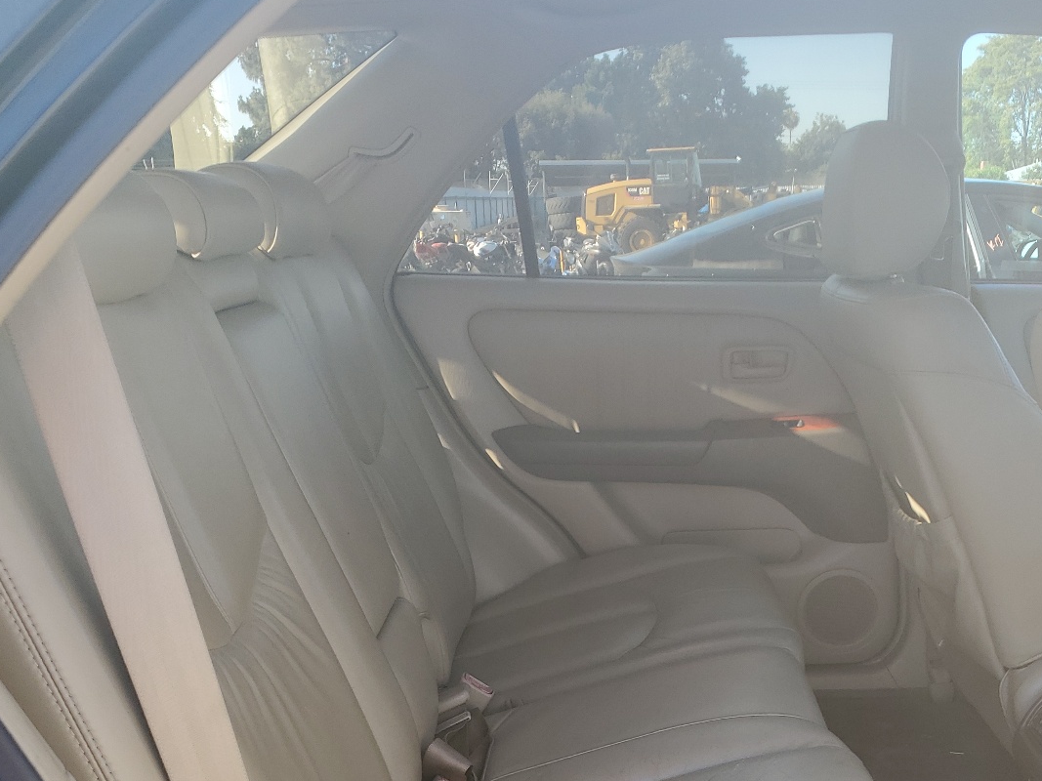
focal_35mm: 39
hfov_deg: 47.3
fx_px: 1174
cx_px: 664
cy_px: 548
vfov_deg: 36.3
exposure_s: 1/294
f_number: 1.5
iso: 50
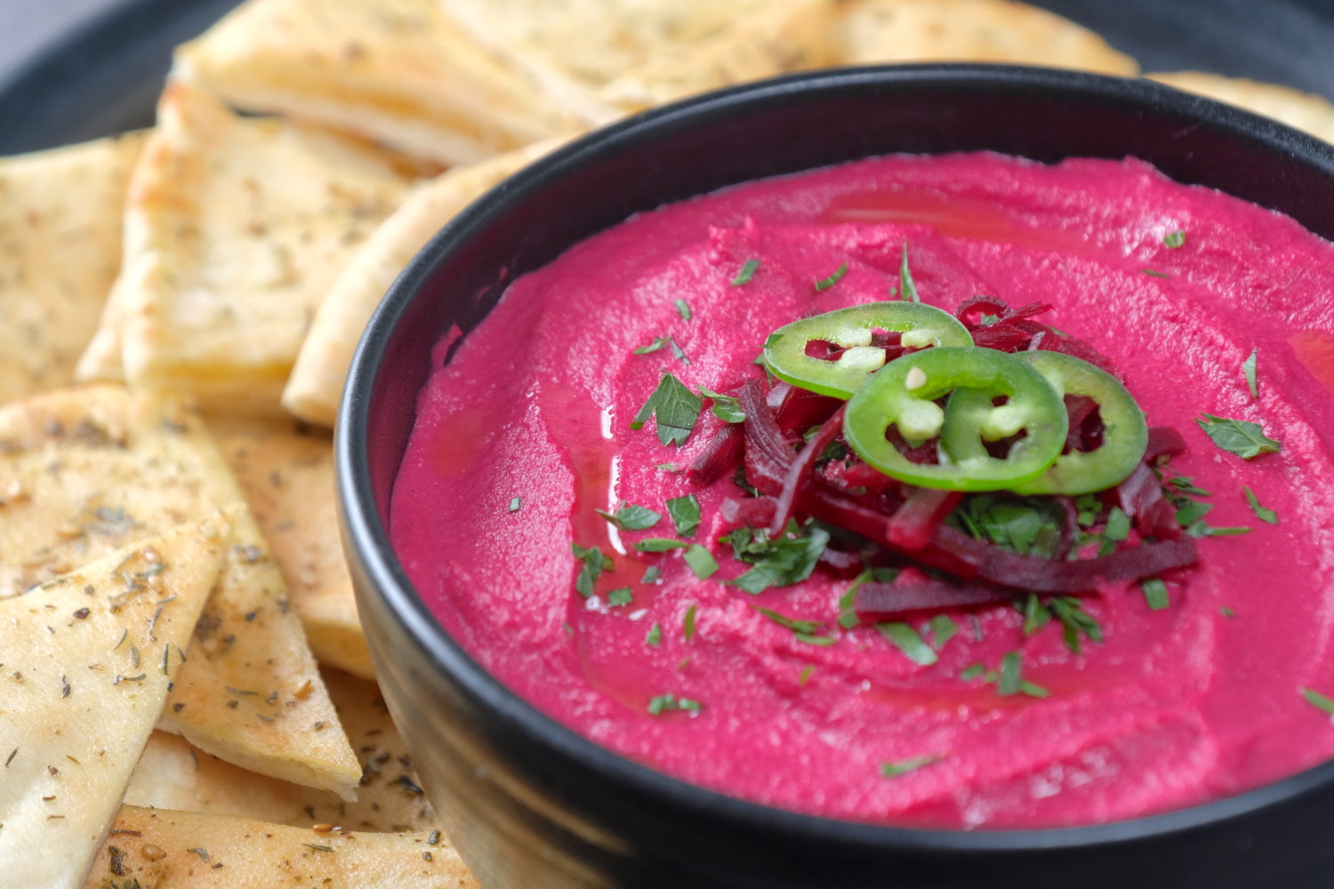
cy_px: 444
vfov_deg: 9.8
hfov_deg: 14.7
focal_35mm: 140
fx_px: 5187
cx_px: 667
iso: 400
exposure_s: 1/200
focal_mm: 93.2
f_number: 5.6
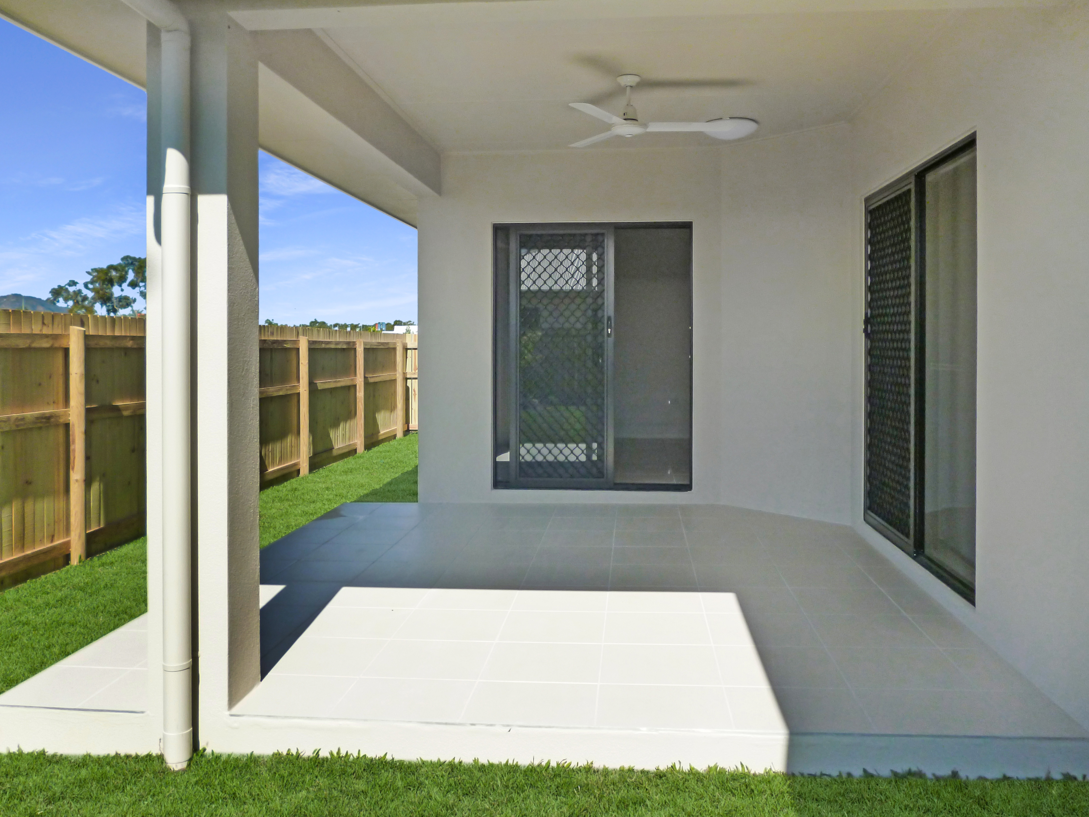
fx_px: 881
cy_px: 408
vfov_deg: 49.7
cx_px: 544
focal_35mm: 28
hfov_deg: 63.4
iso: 160
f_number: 9
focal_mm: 5
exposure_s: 1/160
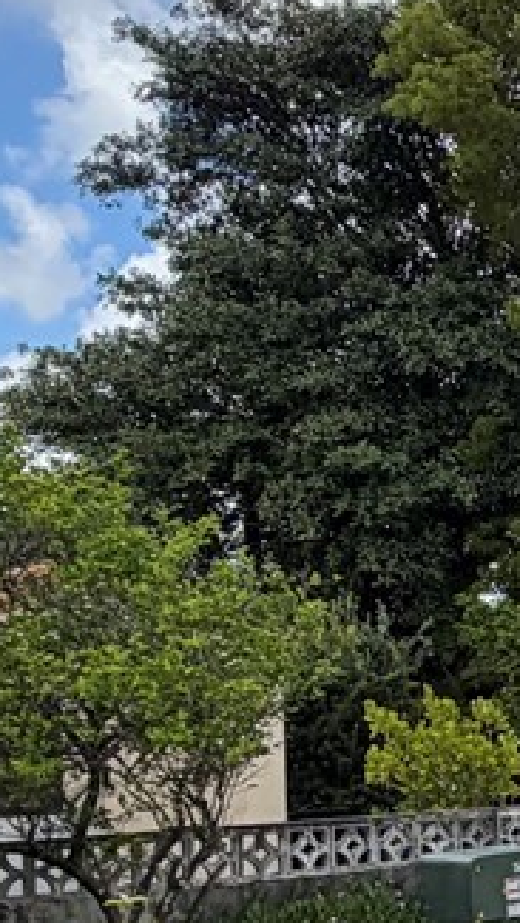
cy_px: 696
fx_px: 1837
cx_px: 1029
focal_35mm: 75
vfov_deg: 27.8
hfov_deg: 13.8
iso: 25
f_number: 2.2
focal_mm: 2.22
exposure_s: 1/770
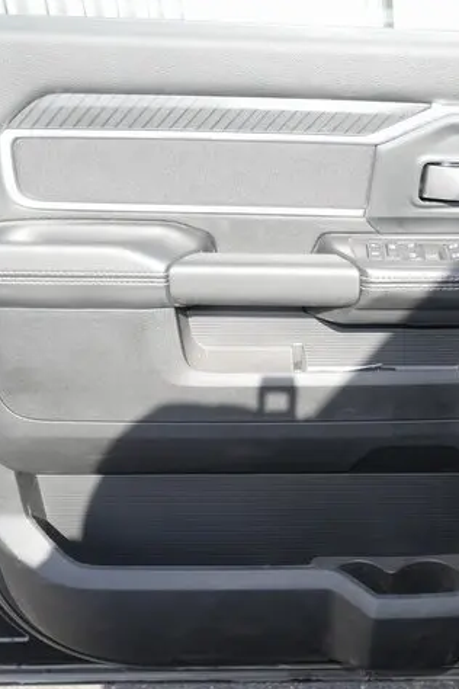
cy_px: 344
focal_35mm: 45
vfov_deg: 43.6
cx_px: 337
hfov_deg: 29.5
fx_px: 861
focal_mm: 16
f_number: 5
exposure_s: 1/125
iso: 200
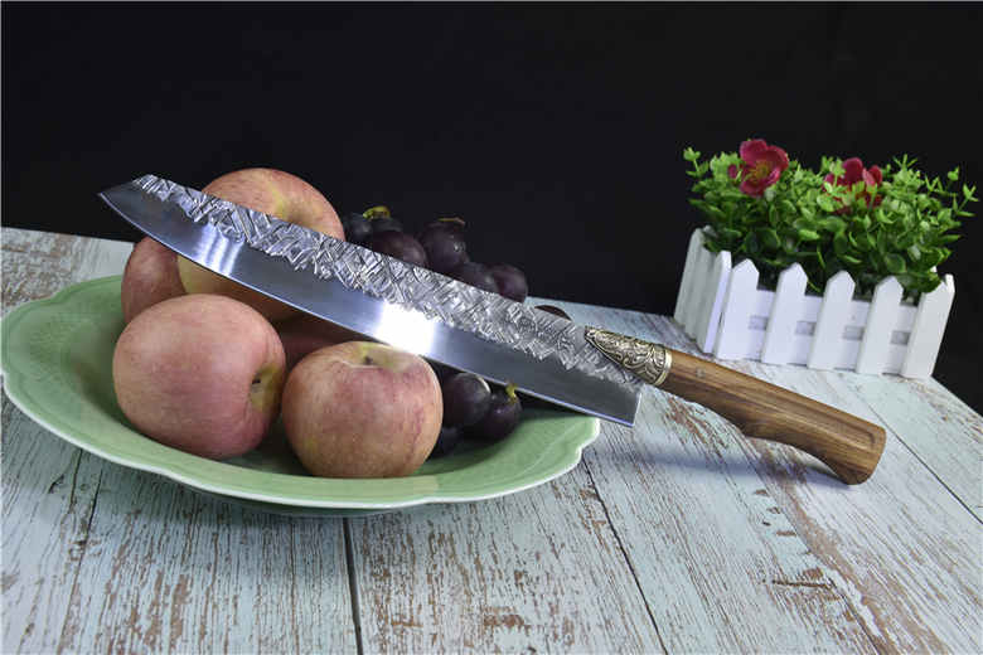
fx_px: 1556
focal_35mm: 57
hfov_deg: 35.1
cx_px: 492
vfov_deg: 23.8
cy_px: 328
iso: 100
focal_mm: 38
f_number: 8
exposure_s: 1/20
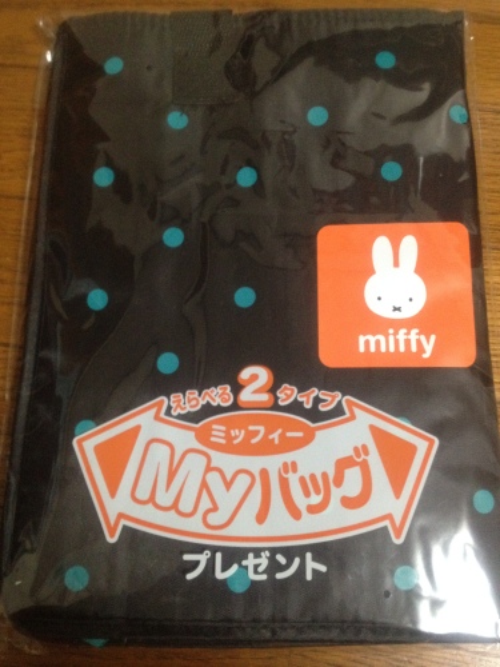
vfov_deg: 52.6
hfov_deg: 40.7
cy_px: 334
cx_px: 250
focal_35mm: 35
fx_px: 674
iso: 500
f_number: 2.4
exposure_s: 1/15
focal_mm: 4.28
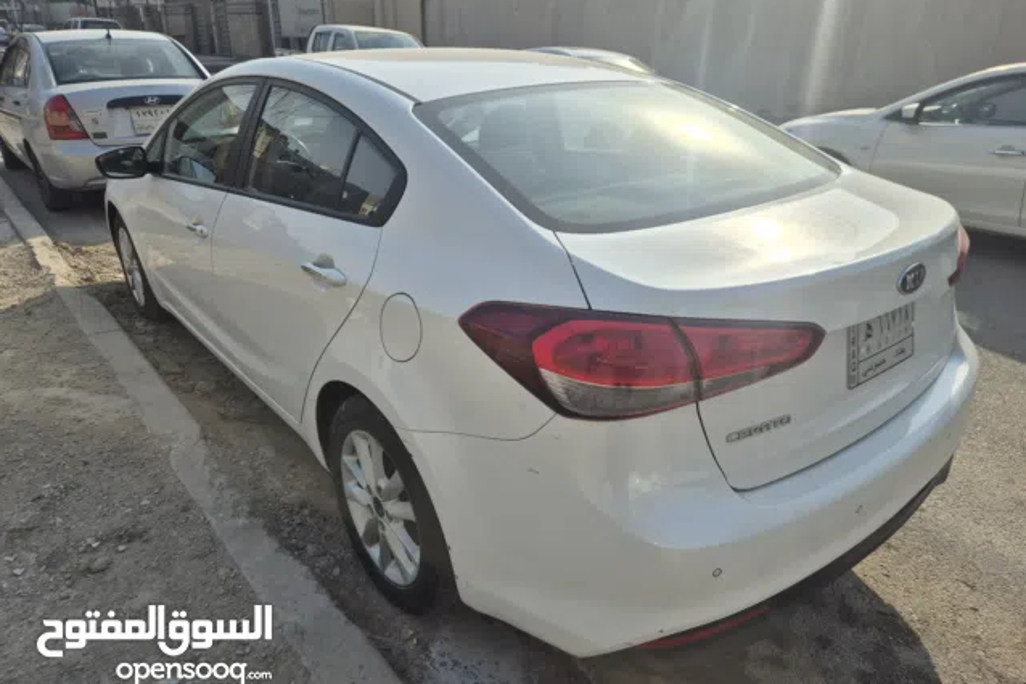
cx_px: 513
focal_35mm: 24
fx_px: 684
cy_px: 336
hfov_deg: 73.8
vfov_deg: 53.1
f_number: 1.8
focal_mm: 5.4
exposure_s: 1/2736
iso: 25
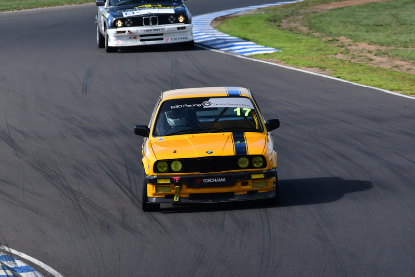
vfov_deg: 2.4
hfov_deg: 3.6
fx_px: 6573
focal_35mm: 570
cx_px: 208
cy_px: 138
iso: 400
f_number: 10
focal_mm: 380
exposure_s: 1/640
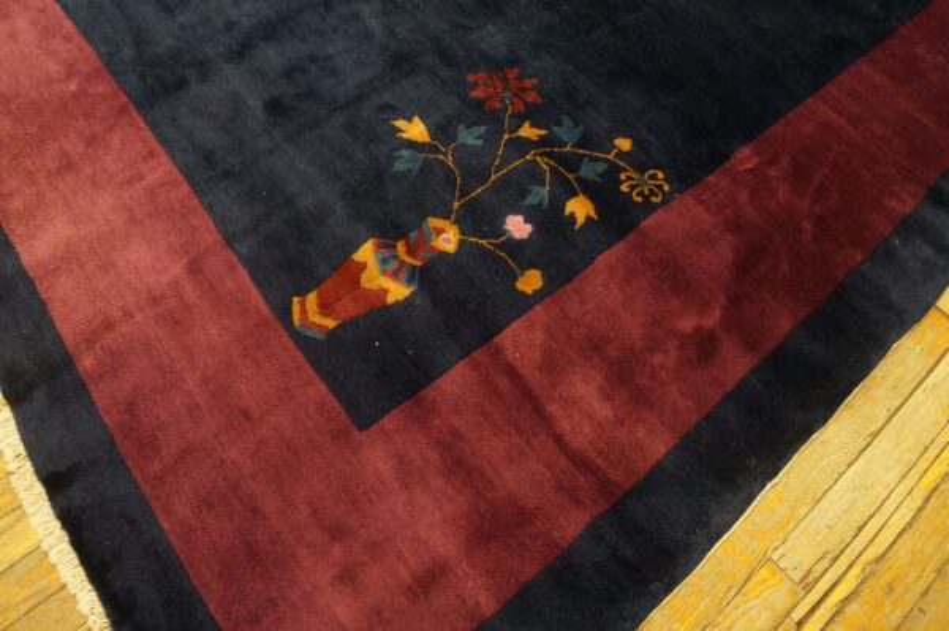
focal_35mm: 27
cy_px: 316
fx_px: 711
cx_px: 474
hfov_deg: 67.4
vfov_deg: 47.9
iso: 1600
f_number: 4
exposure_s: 1/60
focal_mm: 18
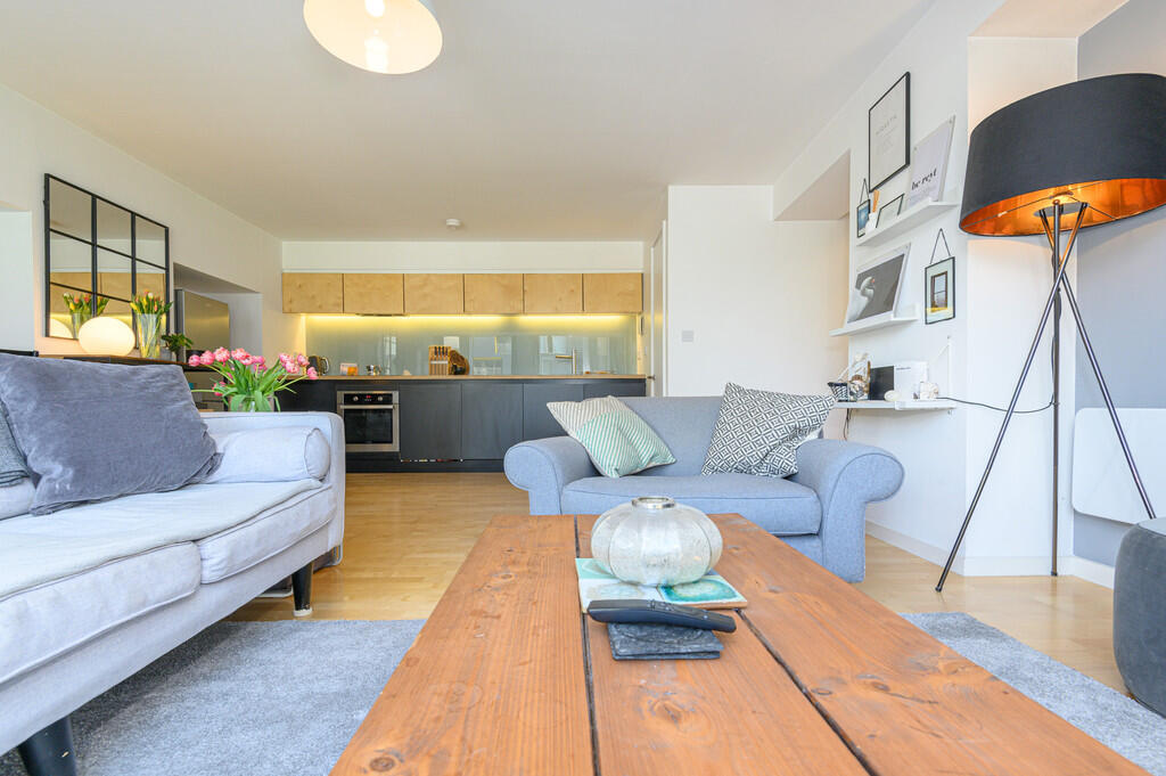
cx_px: 583
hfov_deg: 96.8
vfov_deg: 73.7
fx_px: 518
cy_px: 388
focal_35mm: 16
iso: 500
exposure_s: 1/30
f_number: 8
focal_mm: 16
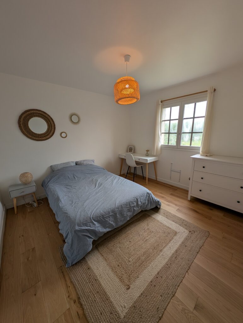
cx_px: 122
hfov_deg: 94.6
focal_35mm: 12
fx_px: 112
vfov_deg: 110.5
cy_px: 162
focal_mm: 2.23
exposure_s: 1/95.3
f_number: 1.95
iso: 43
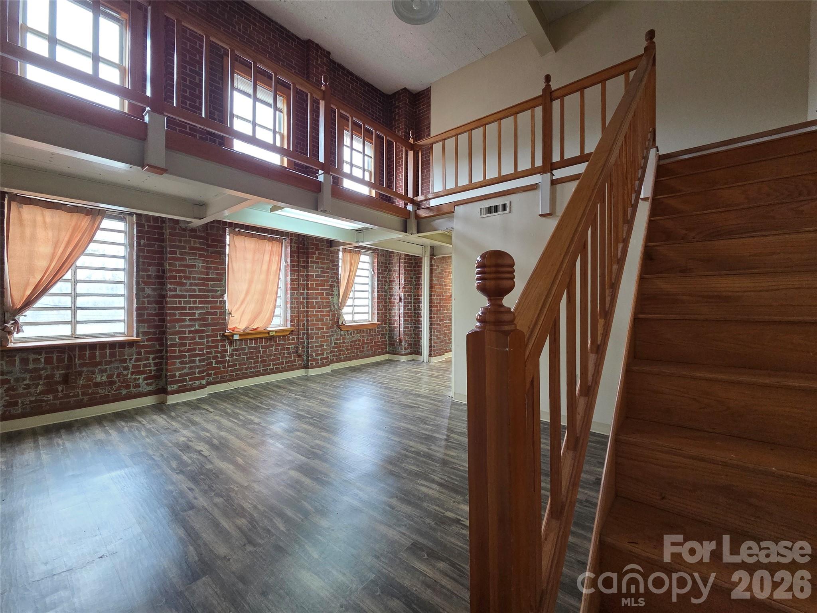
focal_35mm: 13
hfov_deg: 106.2
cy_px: 306
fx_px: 307
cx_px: 408
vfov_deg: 89.9
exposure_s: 1/60
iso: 400
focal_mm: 2.2
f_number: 2.2
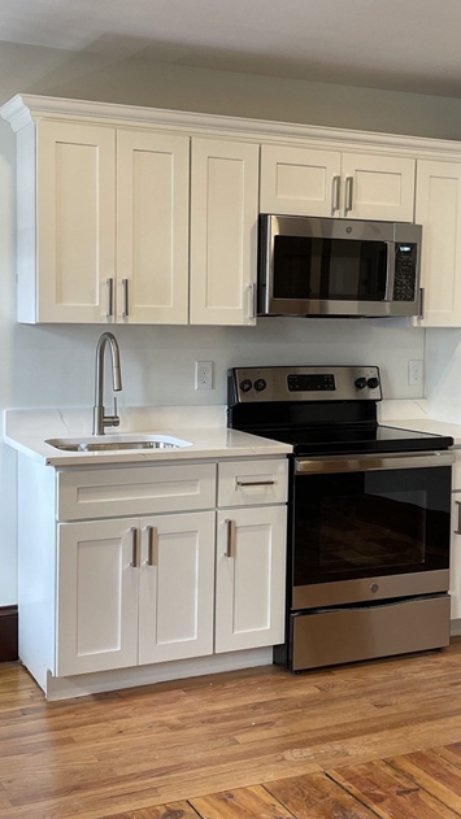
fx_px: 1000
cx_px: 262
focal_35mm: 46
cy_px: 384
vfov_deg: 44.6
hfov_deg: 25.9
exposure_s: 1/60
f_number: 1.6
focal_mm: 5.1
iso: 80
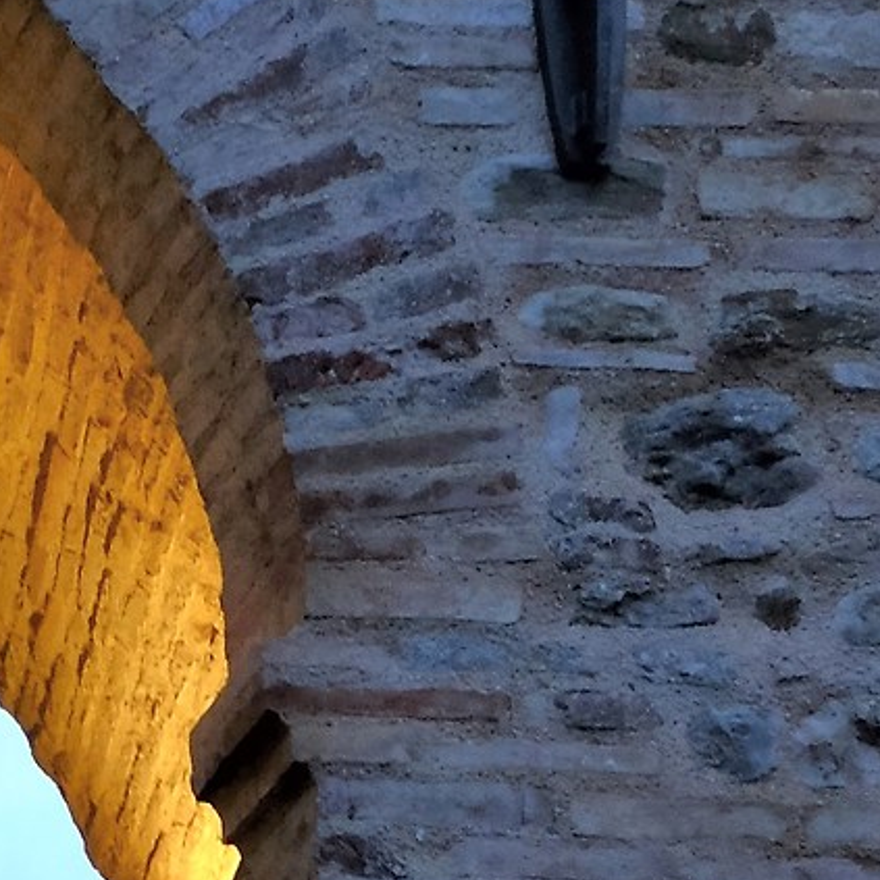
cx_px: -747
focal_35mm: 159
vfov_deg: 9.8
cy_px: 2070
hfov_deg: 10.3
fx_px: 4573
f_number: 9
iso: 2000
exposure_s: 1/25
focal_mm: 22.3
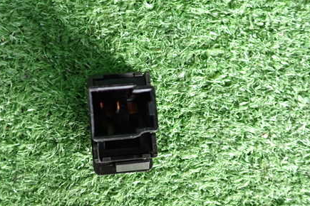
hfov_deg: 45.2
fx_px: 370
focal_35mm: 43
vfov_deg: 31.2
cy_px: 110
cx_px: 124
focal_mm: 5.4
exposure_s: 1/30
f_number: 2.3
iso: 320
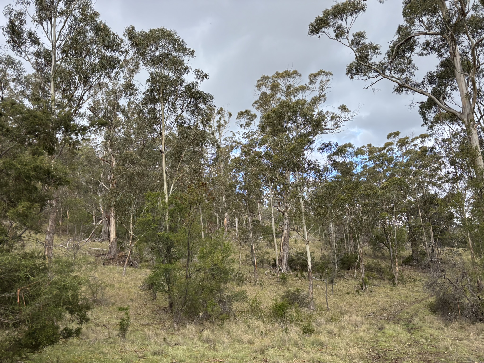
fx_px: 364
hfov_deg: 67.3
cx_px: 242
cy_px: 182
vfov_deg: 53.1
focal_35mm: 26
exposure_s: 1/317
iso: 50
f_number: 1.6
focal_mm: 5.96
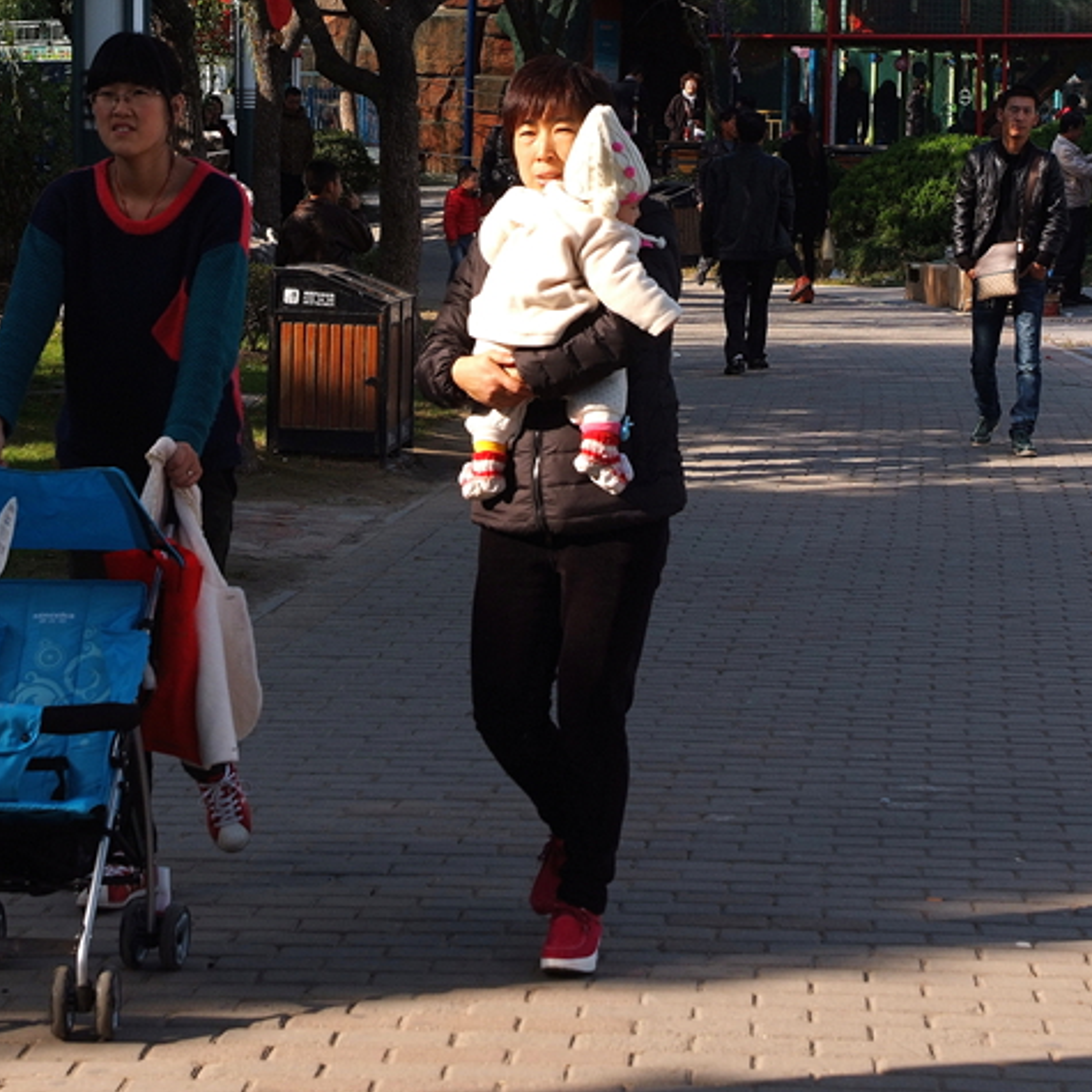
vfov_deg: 22.5
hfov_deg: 22.5
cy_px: 536
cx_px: 616
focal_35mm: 77
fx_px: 2748
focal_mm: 32
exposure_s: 1/225
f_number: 8
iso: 200
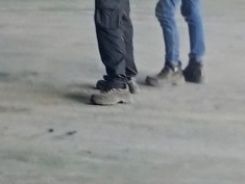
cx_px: -292
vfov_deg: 8.2
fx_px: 1170
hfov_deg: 10.6
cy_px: -268
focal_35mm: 165
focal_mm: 3.98
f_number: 1.8
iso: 244
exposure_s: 1/50
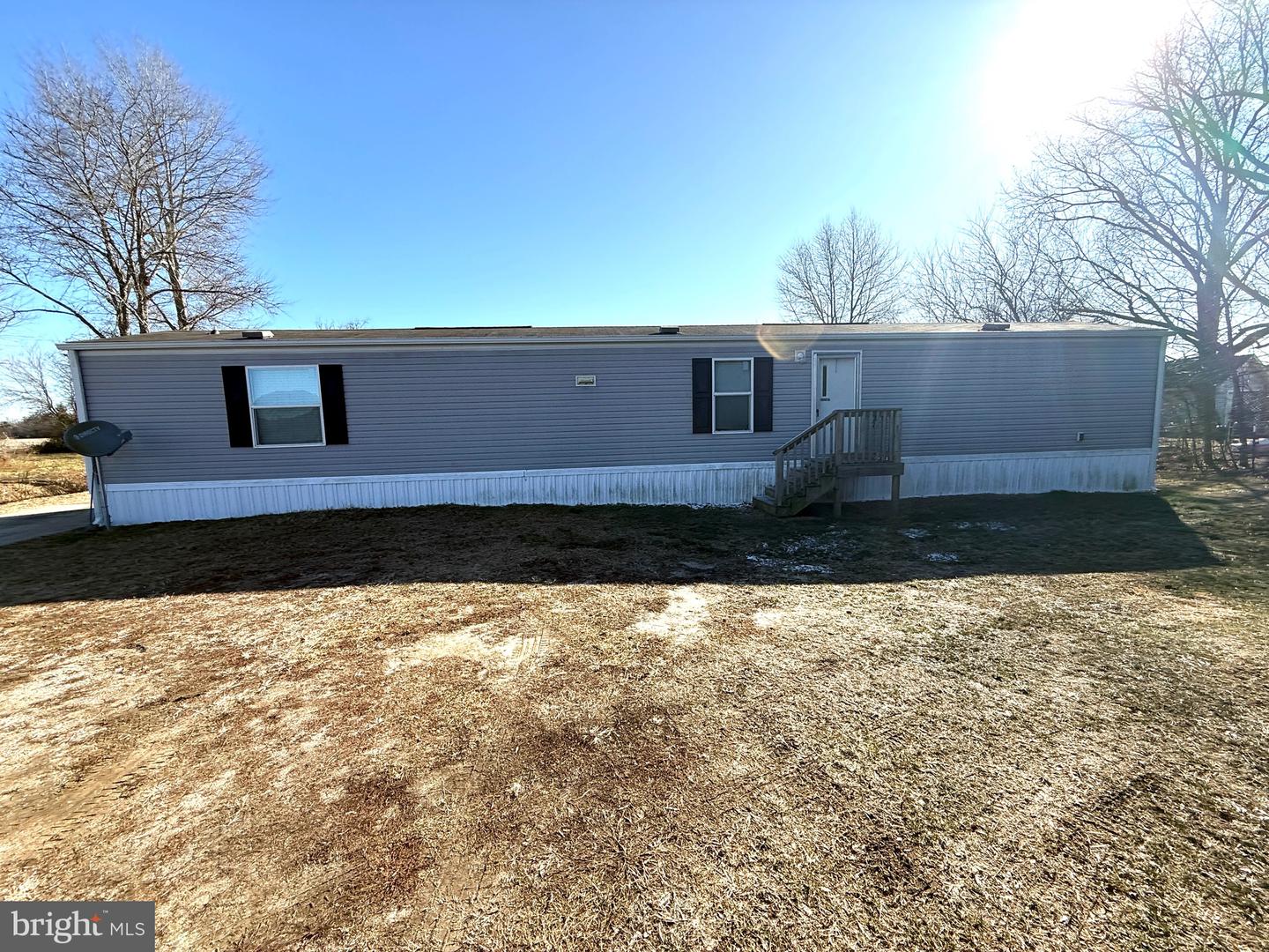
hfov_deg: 102.1
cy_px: 476
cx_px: 634
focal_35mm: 14
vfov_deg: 85.7
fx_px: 513
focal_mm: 2.22
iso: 64
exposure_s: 1/1431
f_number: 2.2
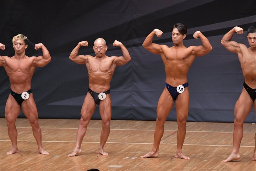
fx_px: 1812
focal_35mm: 255
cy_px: 86
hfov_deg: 8.1
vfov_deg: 5.4
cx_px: 128
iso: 6400
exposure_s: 1/400
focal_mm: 170
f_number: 5.6
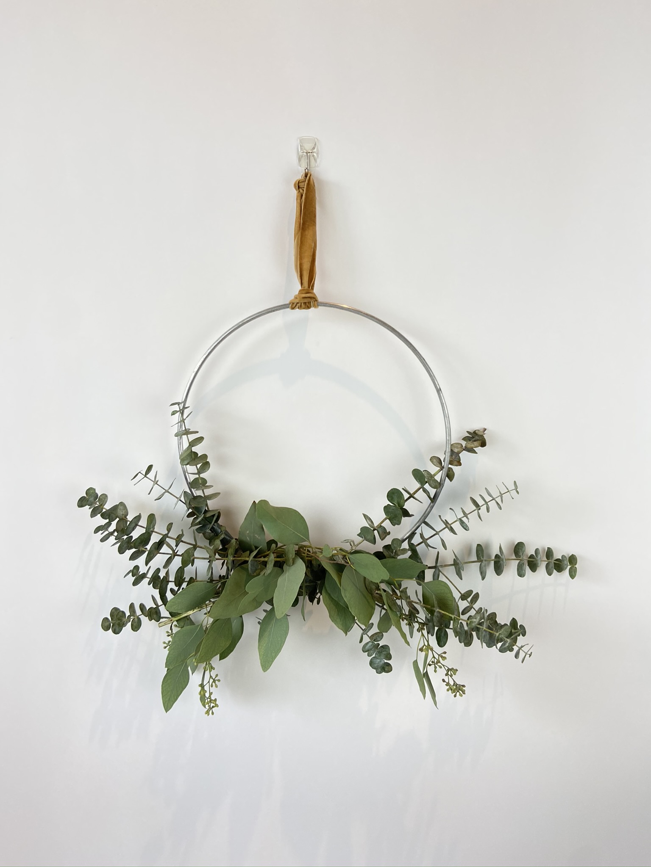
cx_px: 326
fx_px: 652
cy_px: 434
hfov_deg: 53.1
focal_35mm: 26
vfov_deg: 67.3
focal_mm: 4.25
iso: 125
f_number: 1.8
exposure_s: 1/120
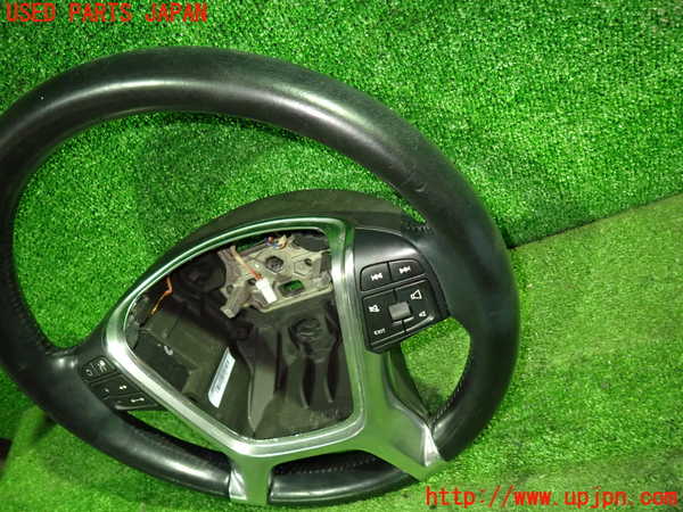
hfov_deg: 69.4
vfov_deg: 54.9
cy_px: 256
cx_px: 342
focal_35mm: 25
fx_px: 493
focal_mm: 4.5
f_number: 2
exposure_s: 1/30
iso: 800
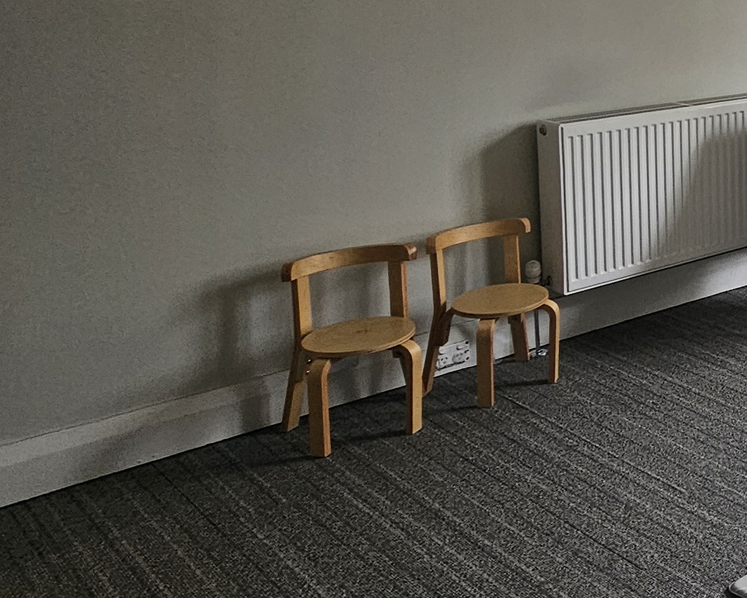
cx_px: 1158
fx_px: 951
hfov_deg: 27.2
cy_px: 22
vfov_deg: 32.5
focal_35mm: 43
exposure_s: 1/50
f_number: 2.2
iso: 64
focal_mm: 2.2
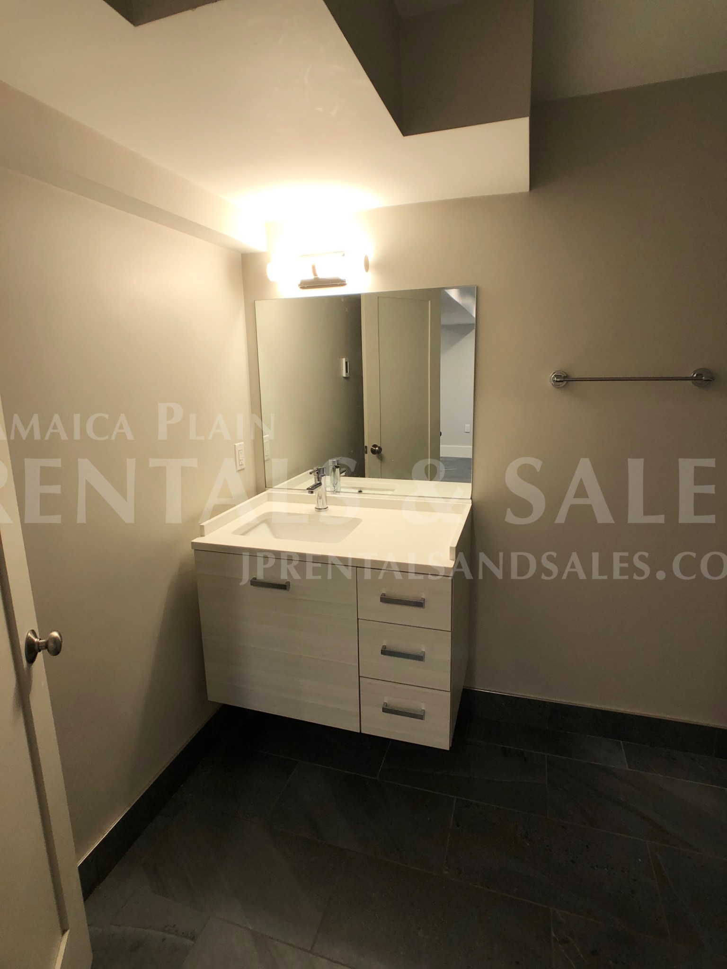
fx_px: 784
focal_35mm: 28
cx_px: 364
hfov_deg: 49.7
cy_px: 484
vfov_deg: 63.4
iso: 40
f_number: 1.8
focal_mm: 3.99
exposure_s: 1/30
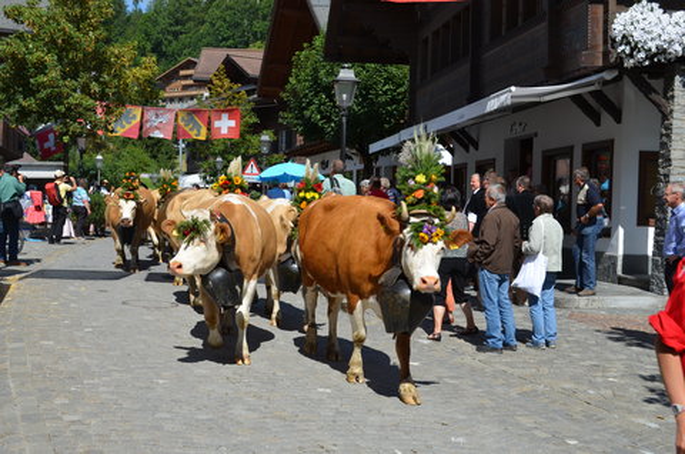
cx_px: 342
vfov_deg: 26.4
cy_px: 227
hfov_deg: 39.0
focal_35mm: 51
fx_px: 968
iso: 100
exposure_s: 1/250
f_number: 8
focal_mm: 34
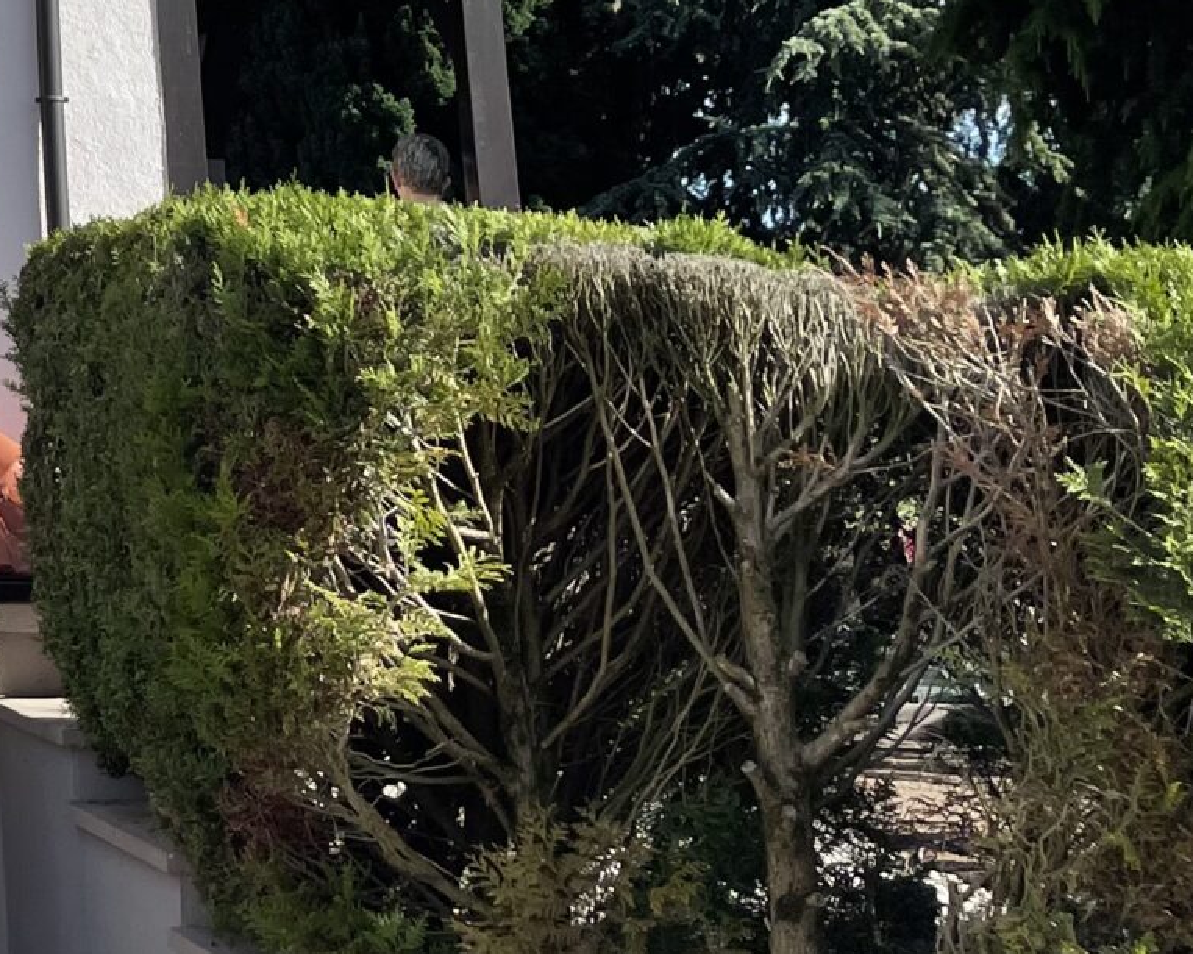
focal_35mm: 85
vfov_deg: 16.9
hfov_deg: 19.2
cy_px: -337
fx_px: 3001
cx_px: -670
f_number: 1.6
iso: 32
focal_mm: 4.2
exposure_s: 1/2817
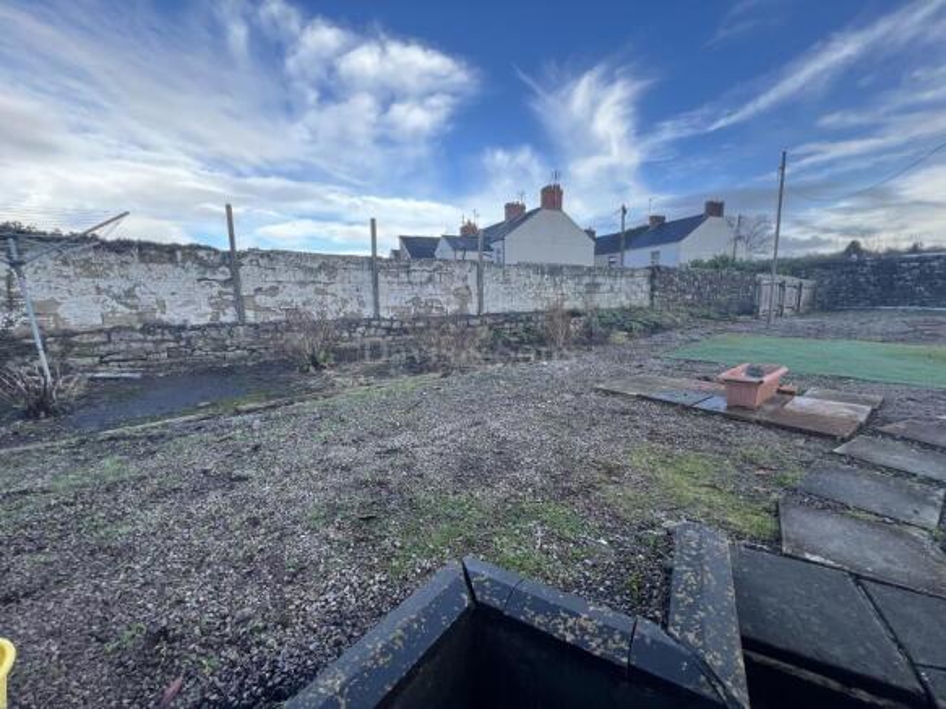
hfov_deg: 106.2
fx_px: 355
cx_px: 473
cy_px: 354
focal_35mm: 13
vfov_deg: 89.9
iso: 32
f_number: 1.8
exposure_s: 1/266
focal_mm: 1.57
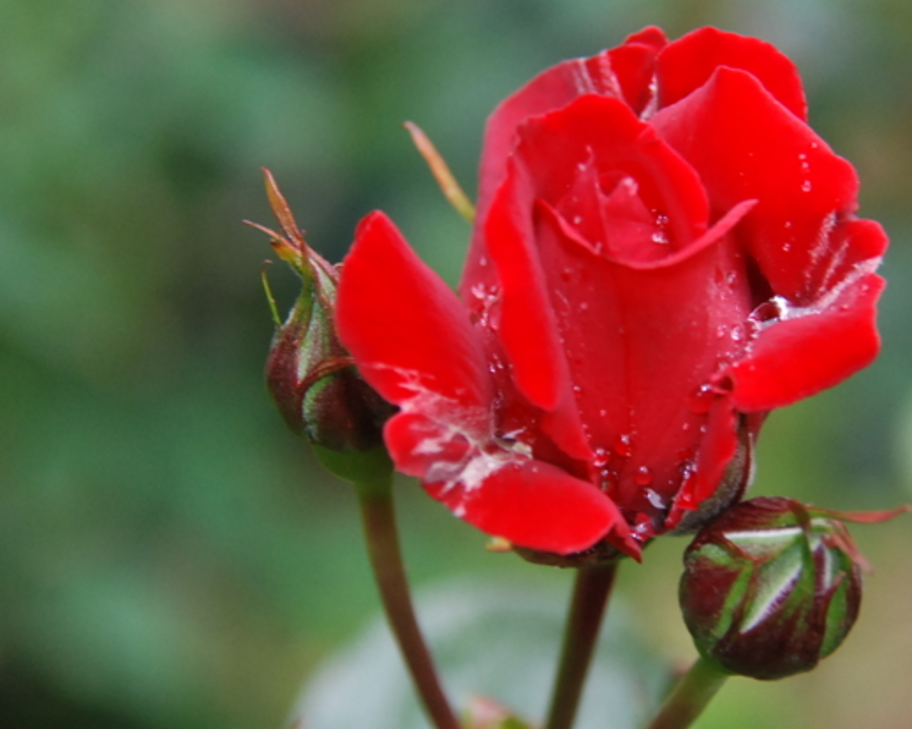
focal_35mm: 229
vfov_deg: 6.8
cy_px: 342
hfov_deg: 8.4
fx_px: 6171
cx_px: 600
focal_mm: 105
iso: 800
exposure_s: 1/60
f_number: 7.1
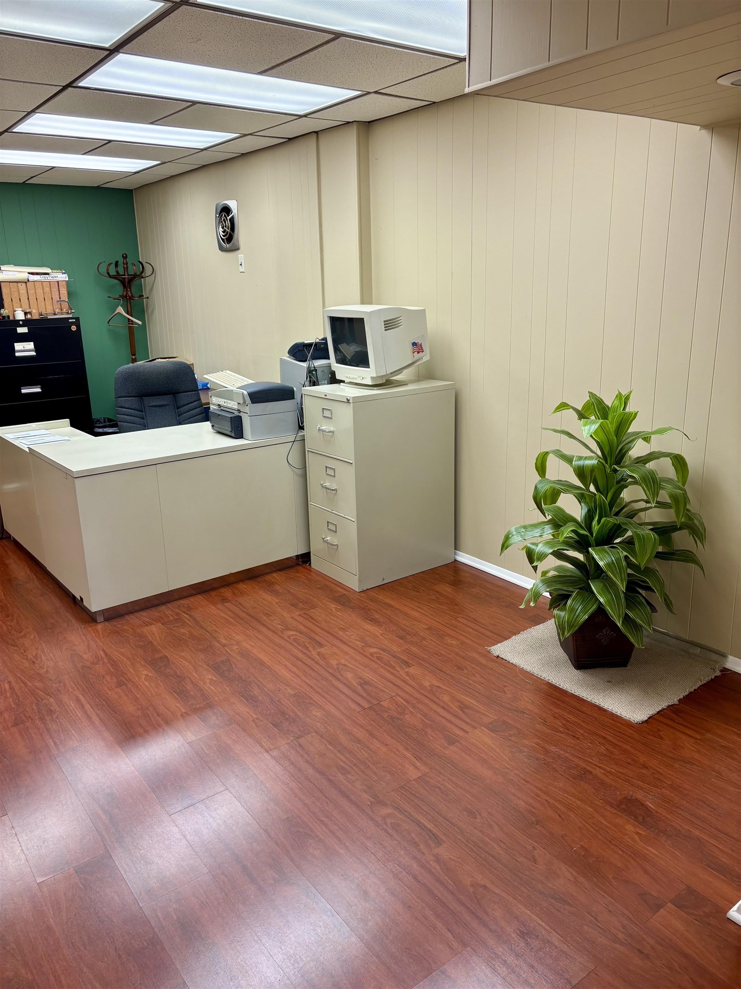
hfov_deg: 53.1
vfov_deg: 67.3
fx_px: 742
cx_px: 370
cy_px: 494
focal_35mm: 26
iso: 80
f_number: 1.6
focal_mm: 5.96
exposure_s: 1/120
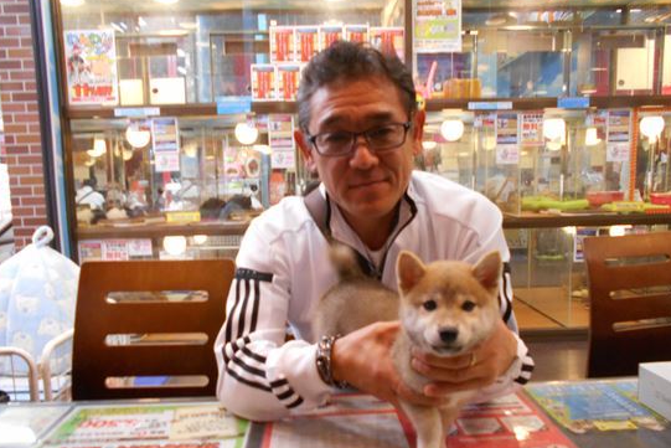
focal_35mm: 30
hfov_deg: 61.9
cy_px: 262
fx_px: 559
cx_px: 353
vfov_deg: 43.5
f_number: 3.2
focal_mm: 4.6
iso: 360
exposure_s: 1/30
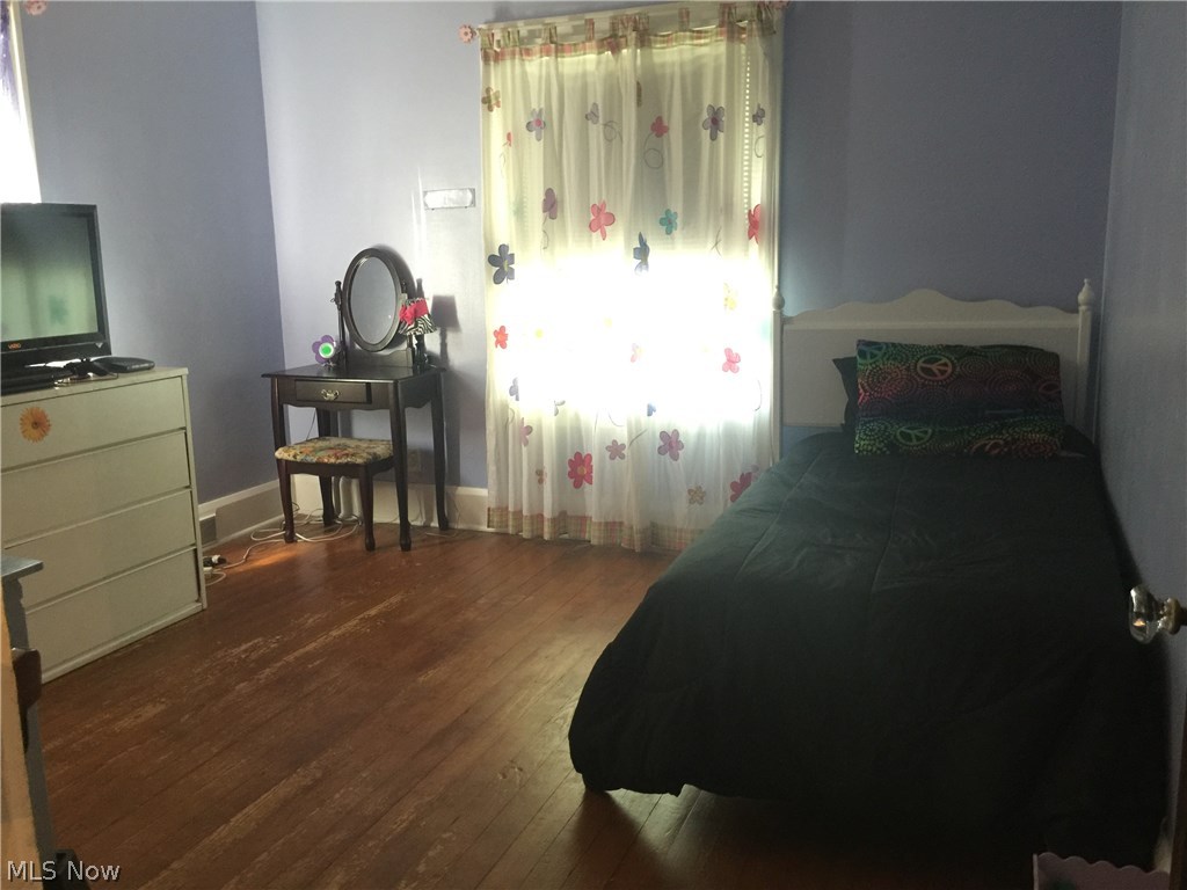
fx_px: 994
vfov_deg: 48.2
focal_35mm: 29
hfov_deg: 61.7
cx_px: 594
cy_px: 445
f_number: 2.2
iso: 100
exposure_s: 1/4
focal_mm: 4.15
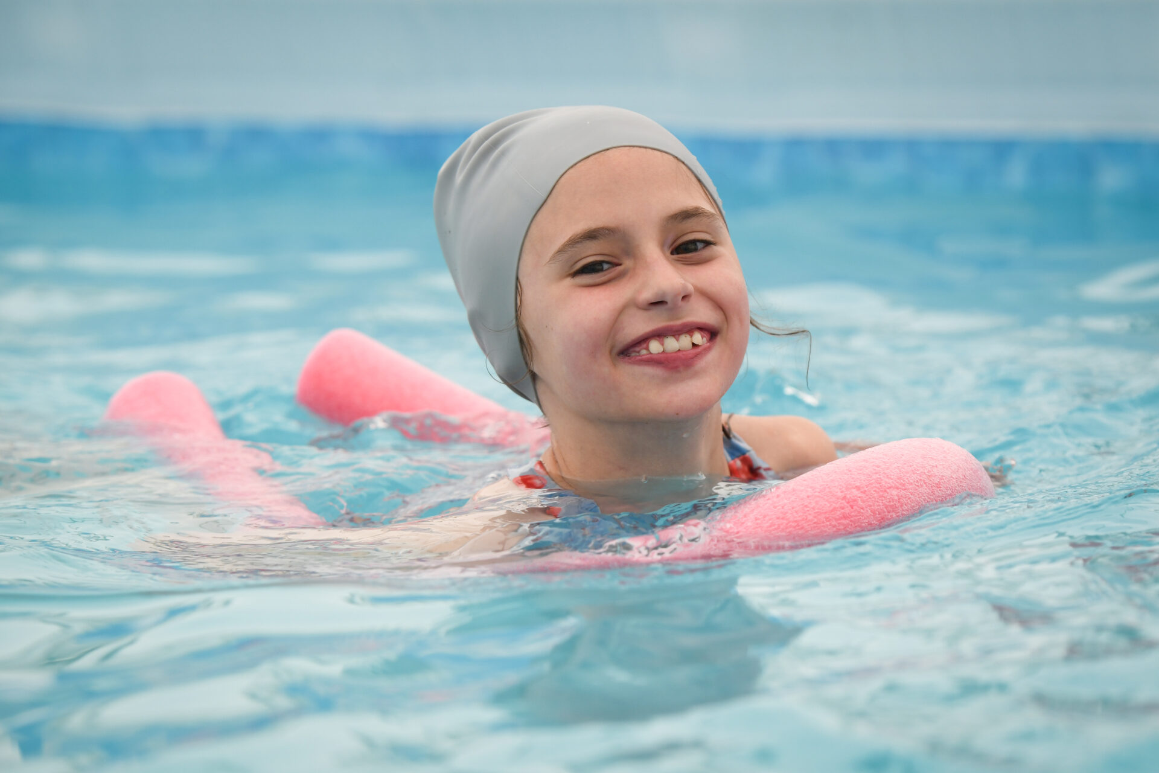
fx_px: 4185
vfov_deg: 10.5
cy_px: 386
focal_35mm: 130
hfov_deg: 15.8
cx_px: 580
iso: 400
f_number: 4
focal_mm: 130
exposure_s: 1/500
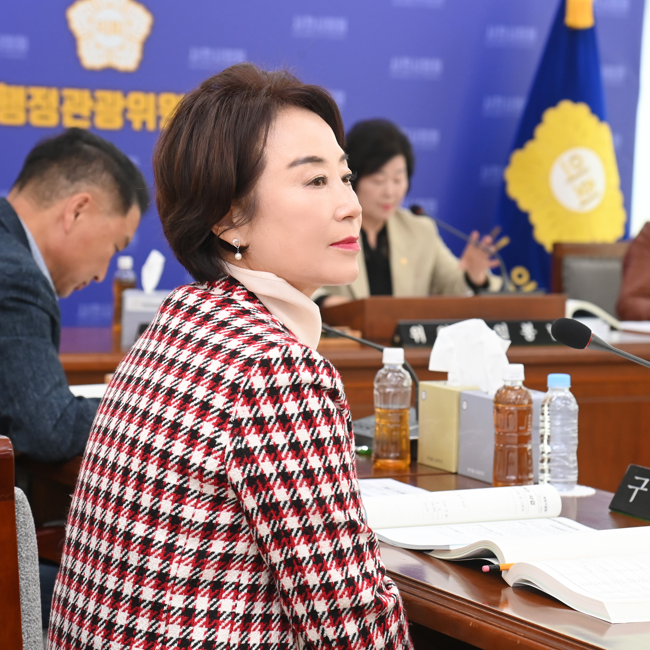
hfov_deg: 16.0
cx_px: 344
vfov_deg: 16.0
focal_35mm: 109
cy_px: 323
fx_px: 2316
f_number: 6.3
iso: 2500
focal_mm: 85
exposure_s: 1/250
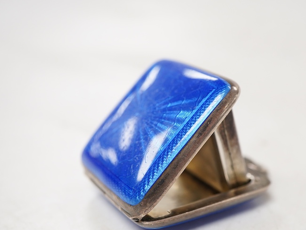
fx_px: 530
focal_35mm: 60
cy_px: 139
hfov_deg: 32.0
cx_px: 189
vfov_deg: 24.4
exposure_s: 1/125
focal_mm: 30
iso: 1250
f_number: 8
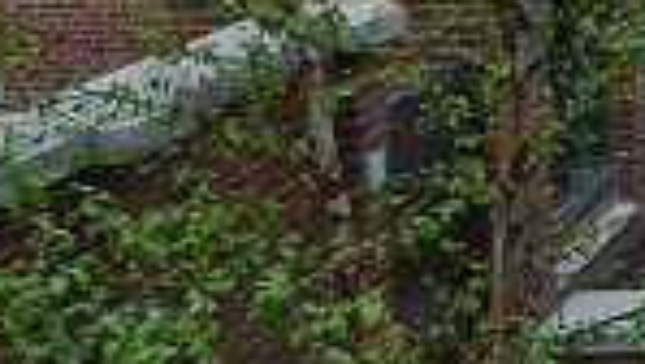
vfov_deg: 12.9
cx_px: 1251
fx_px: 1437
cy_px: -314
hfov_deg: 18.2
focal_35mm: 84
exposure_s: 1/320
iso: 640
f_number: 9
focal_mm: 10
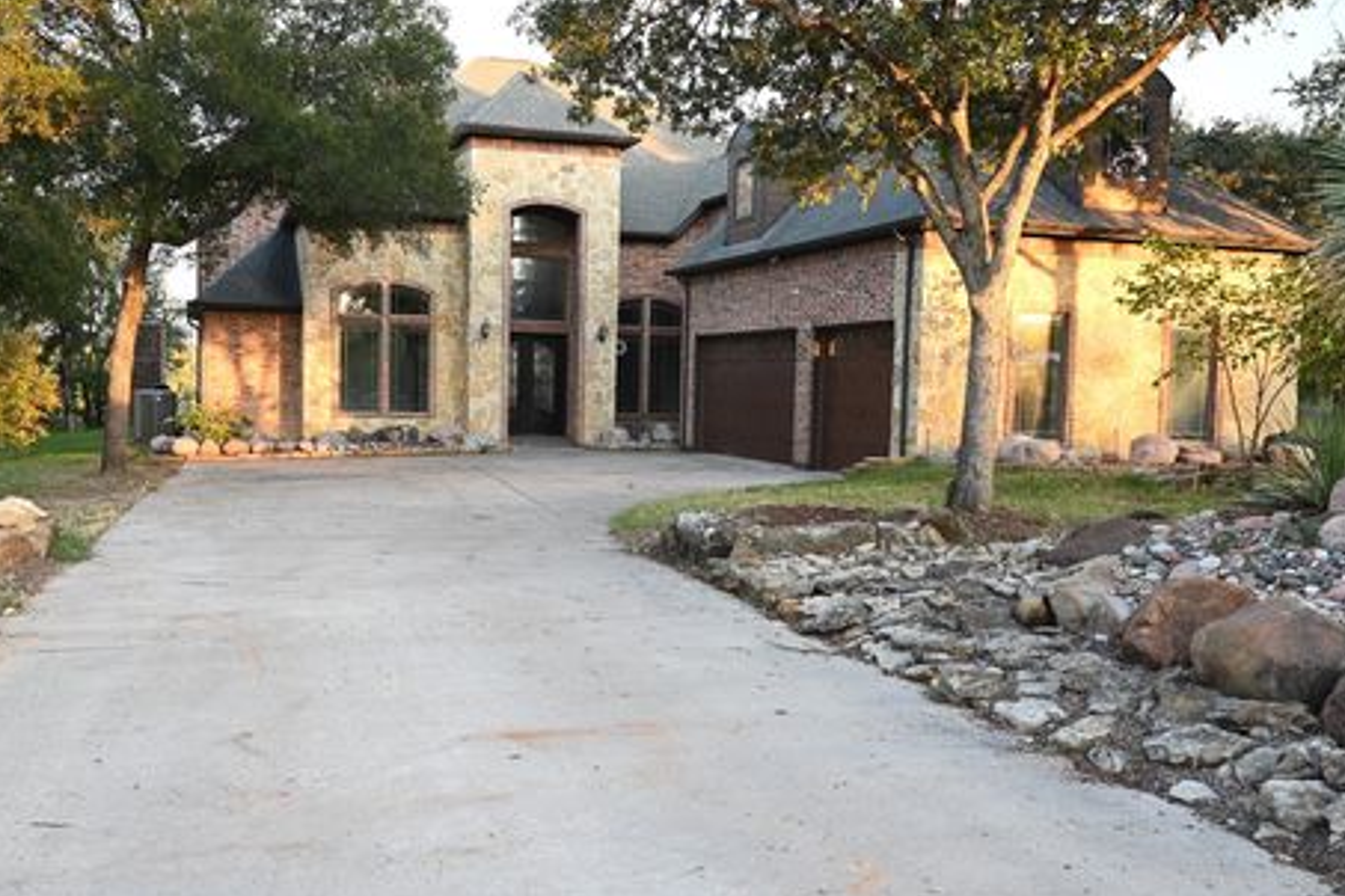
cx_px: 686
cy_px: 429
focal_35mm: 33
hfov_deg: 57.9
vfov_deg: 40.5
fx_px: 1216
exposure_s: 1/125
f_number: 5.6
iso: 560
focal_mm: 29.5
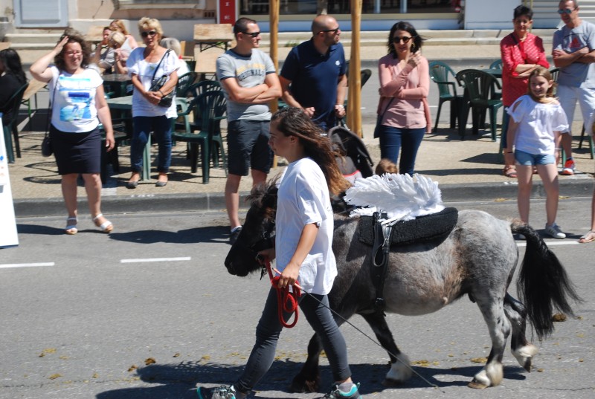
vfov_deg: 16.6
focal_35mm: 82
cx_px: 298
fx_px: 1366
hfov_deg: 24.6
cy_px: 200
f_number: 7.1
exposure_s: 1/200
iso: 100
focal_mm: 55
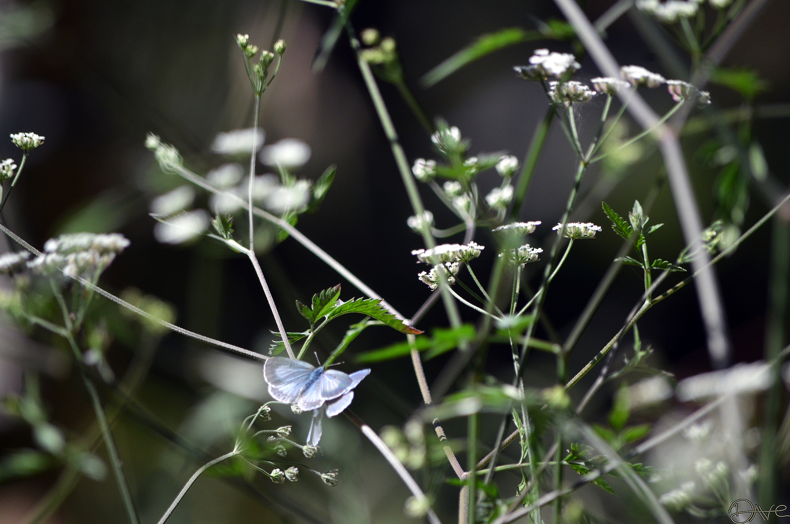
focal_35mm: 450
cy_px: 262
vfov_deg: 3.0
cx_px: 395
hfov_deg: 4.6
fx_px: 9855
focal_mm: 300
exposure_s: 1/1000
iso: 500
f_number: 5.6
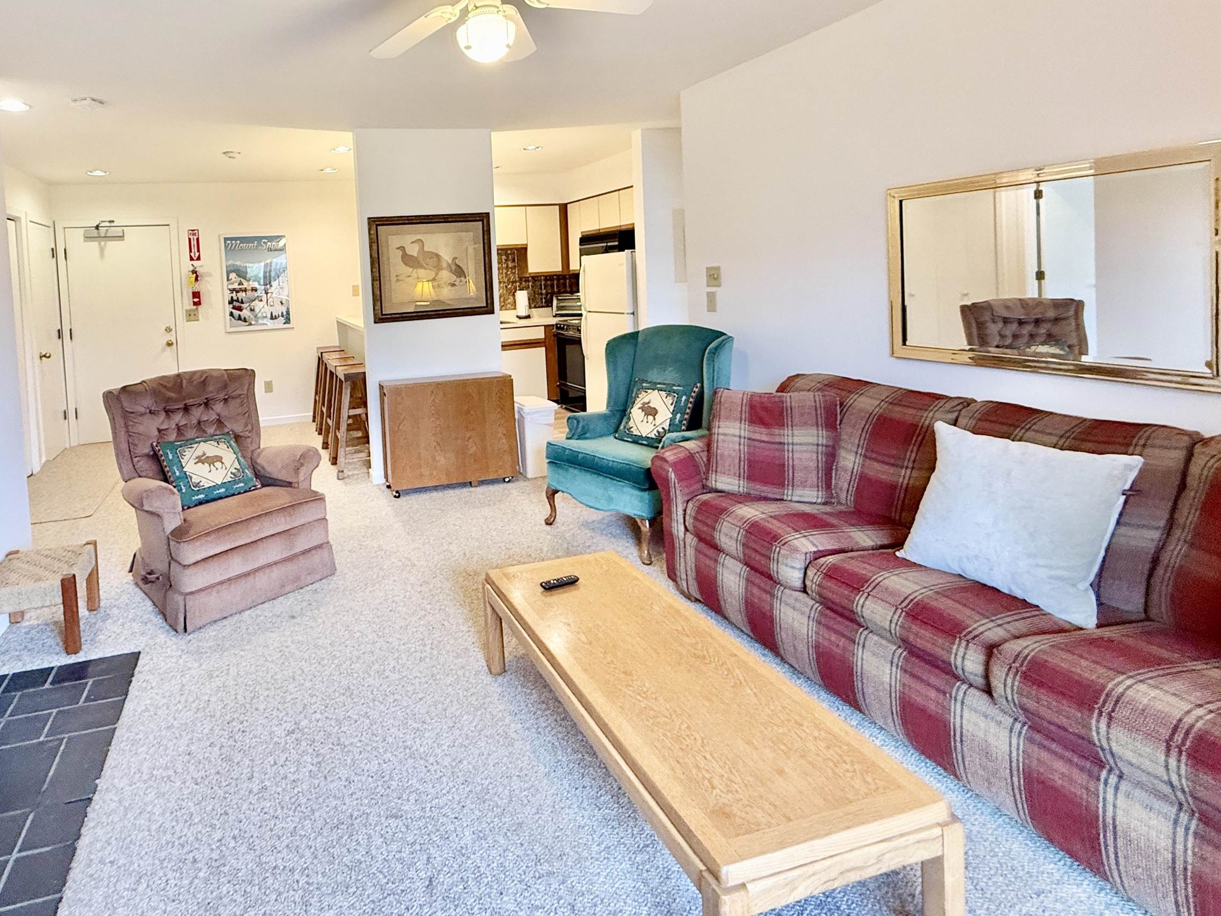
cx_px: 426
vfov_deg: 66.8
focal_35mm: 19
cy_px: 305
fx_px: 670
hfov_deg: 82.3
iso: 320
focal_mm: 2.22
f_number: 2.2
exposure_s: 1/60
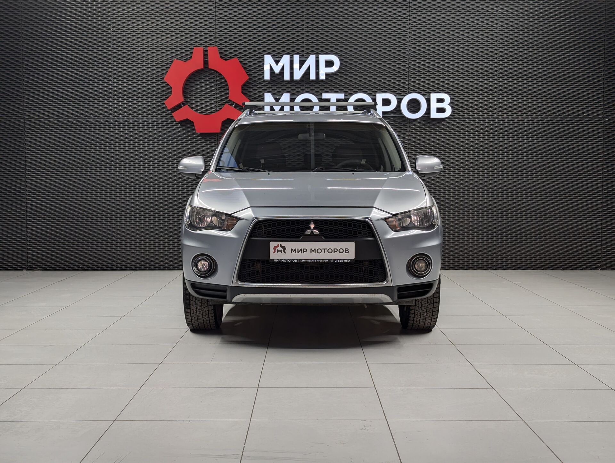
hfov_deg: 39.6
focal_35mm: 48
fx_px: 854
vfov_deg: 30.3
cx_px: 308
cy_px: 232
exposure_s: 1/121
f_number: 1.85
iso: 41
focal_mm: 6.81
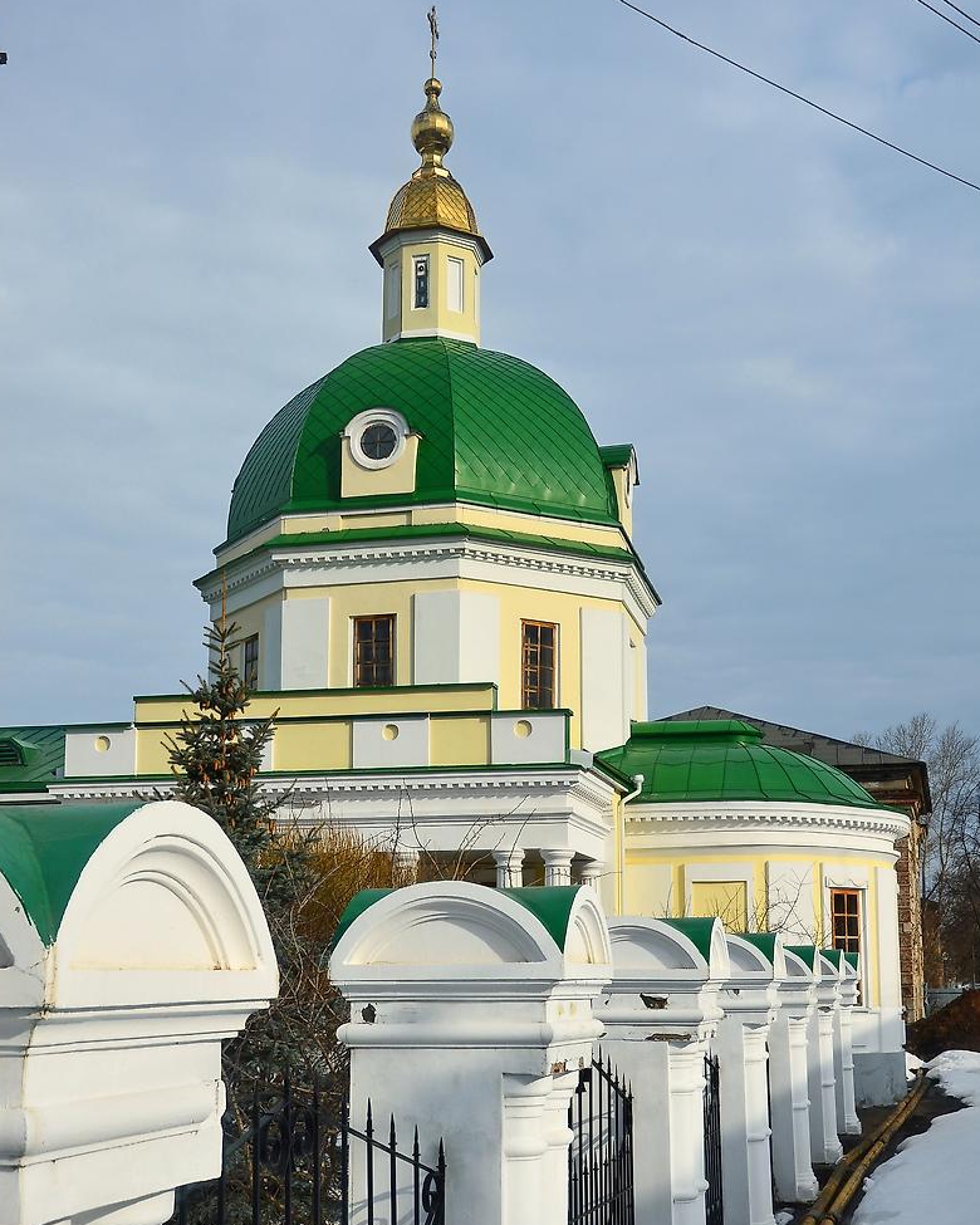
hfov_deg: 33.4
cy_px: 690
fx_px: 1631
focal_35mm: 45
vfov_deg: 41.1
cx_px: 490
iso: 200
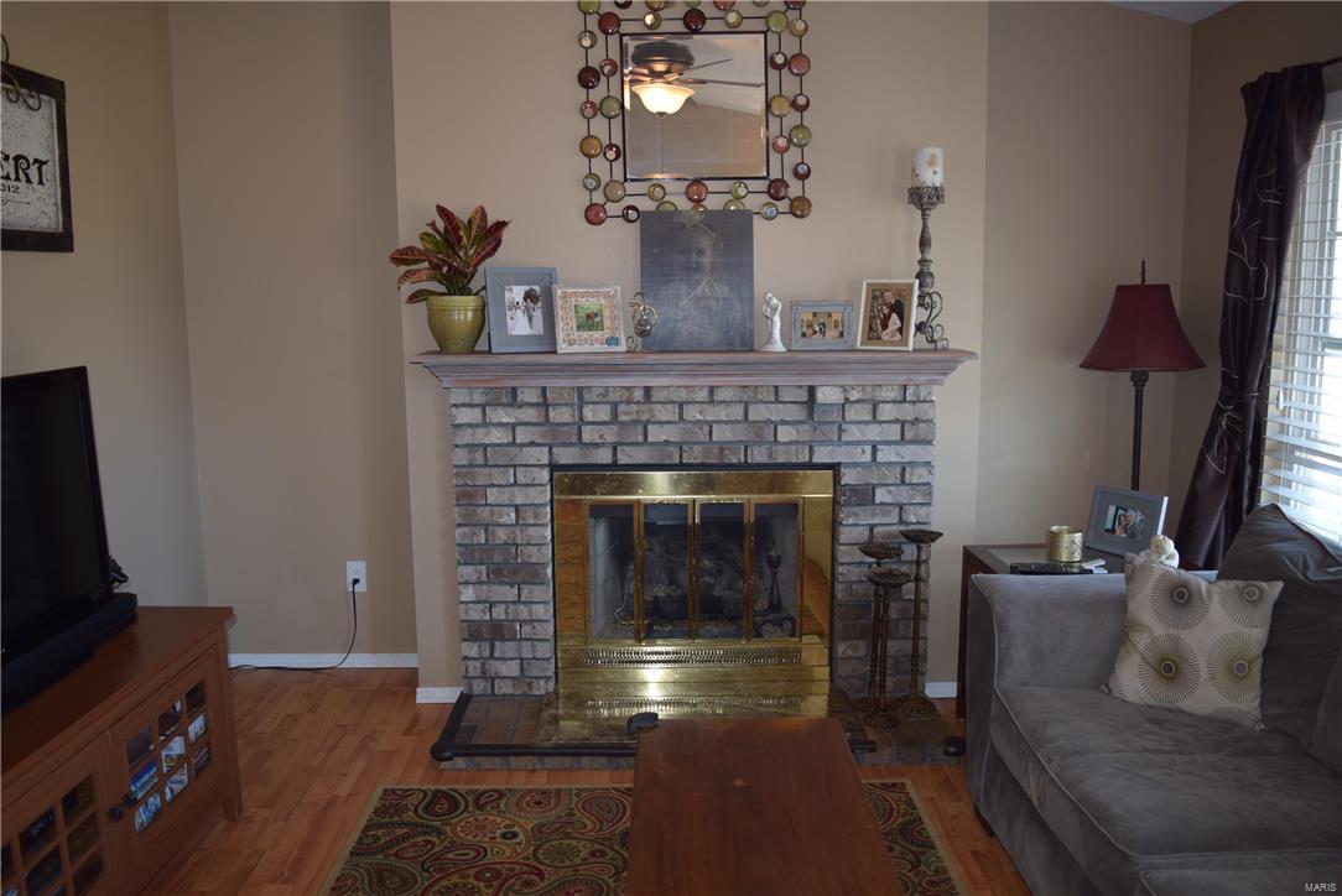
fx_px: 1007
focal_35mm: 27
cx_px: 671
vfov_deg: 48.0
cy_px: 448
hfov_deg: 67.4
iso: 320
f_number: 3.5
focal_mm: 18
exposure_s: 1/60
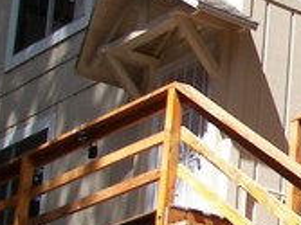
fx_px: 1199
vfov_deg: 10.7
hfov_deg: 13.5
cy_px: 176
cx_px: 440
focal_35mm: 138
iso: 50
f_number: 2.8
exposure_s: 1/500
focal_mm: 6
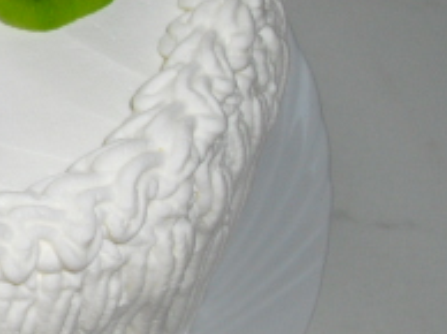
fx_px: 1535
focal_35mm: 119
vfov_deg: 12.4
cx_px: -141
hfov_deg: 15.7
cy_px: 99
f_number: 3.1
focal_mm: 6.3
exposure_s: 1/60
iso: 100
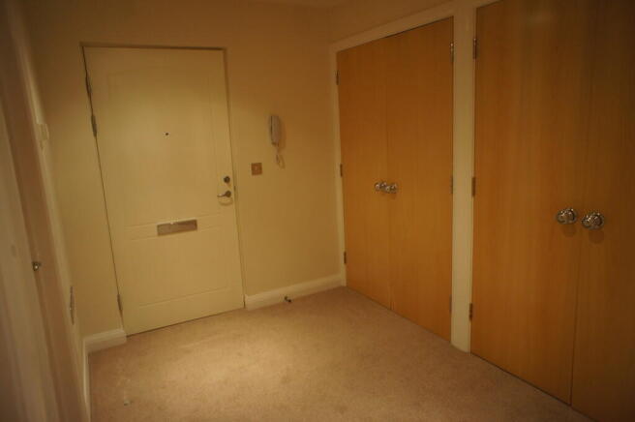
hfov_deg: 73.8
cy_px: 211
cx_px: 318
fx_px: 423
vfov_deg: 53.0
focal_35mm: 24
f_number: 2.8
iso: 250
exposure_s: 1/30
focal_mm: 16
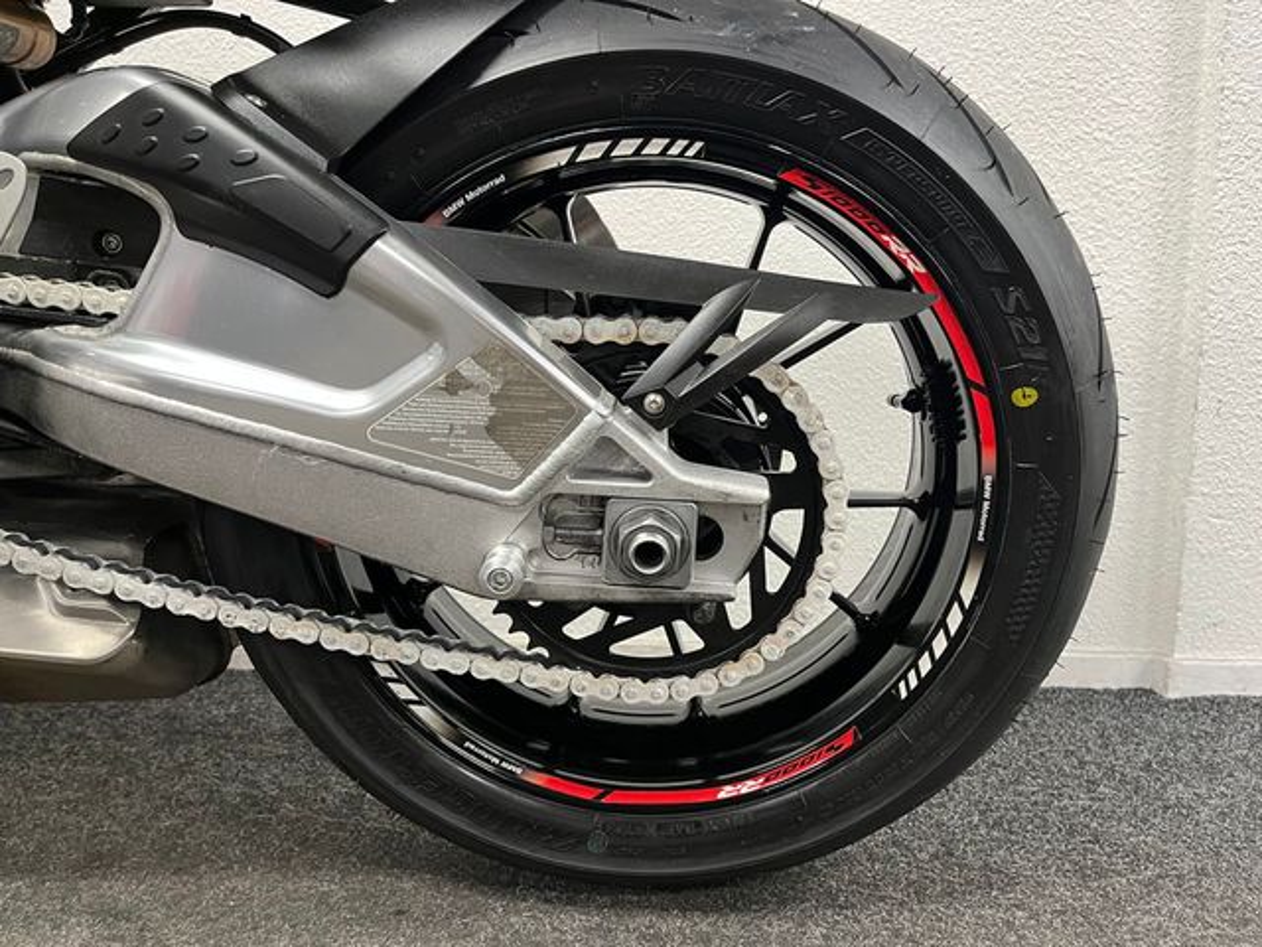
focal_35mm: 26
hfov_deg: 67.3
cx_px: 631
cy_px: 474
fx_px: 948
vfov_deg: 53.1
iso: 250
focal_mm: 5.1
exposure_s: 1/50
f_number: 1.6
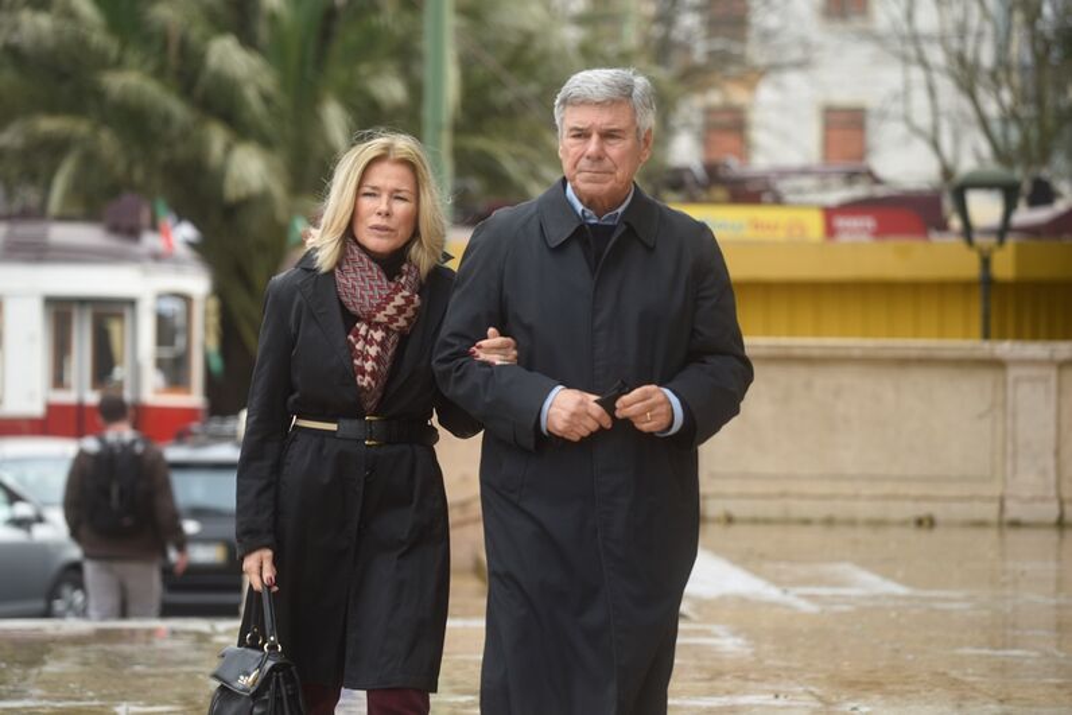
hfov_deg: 12.5
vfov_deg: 8.3
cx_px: 536
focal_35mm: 165
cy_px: 358
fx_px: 4914
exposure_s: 1/640
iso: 250
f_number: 4.5
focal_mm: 165
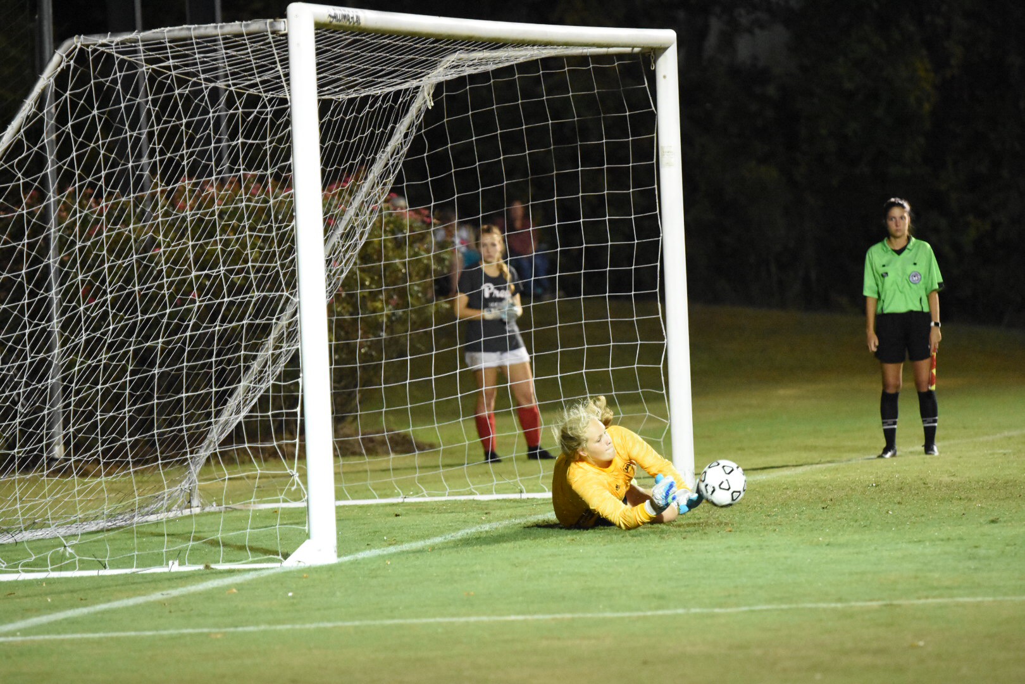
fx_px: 7473
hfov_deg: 7.8
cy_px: 342
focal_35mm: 262
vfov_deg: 5.2
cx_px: 512
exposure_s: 1/1000
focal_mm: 175
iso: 10000
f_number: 2.8
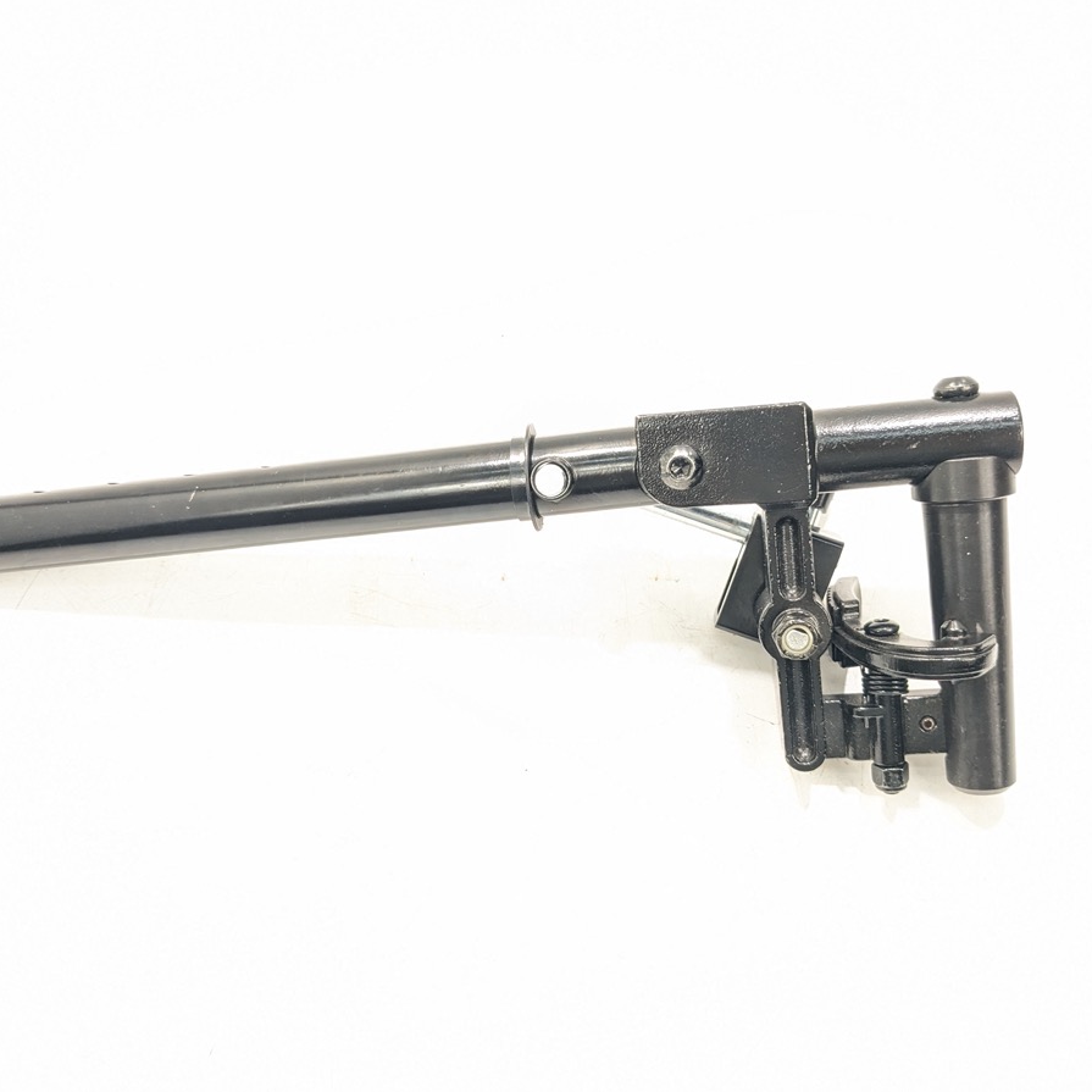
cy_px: 544
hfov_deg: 51.1
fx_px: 1142
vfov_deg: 51.1
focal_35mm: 32
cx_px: 569
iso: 80
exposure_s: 1/99.9
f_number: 1.73
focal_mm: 4.38
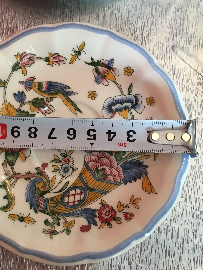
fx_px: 305
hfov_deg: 36.5
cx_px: 72
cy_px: 118
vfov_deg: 47.7
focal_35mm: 39
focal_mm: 4.15
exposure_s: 1/33
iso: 80
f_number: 2.2
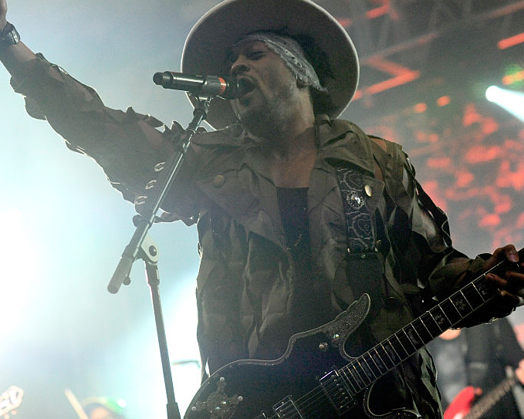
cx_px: 258
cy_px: 168
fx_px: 1535
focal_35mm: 99
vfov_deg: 15.5
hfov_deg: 19.4
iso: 2500
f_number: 2.8
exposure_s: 1/500
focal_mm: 70
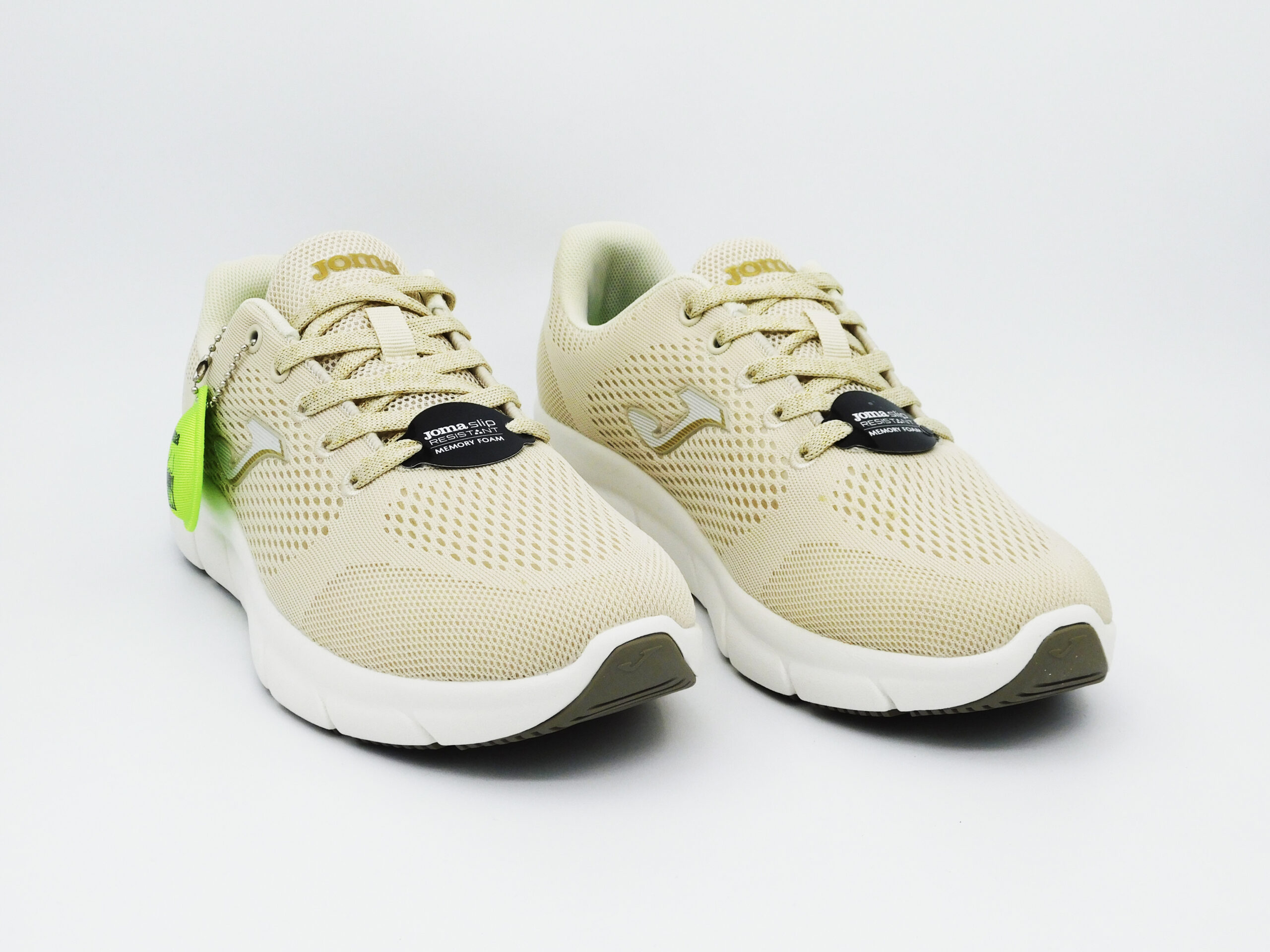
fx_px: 1651
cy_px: 476
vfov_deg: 32.2
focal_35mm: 45
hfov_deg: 42.1
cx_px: 635
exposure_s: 1/800
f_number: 3.7
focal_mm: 8
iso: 125
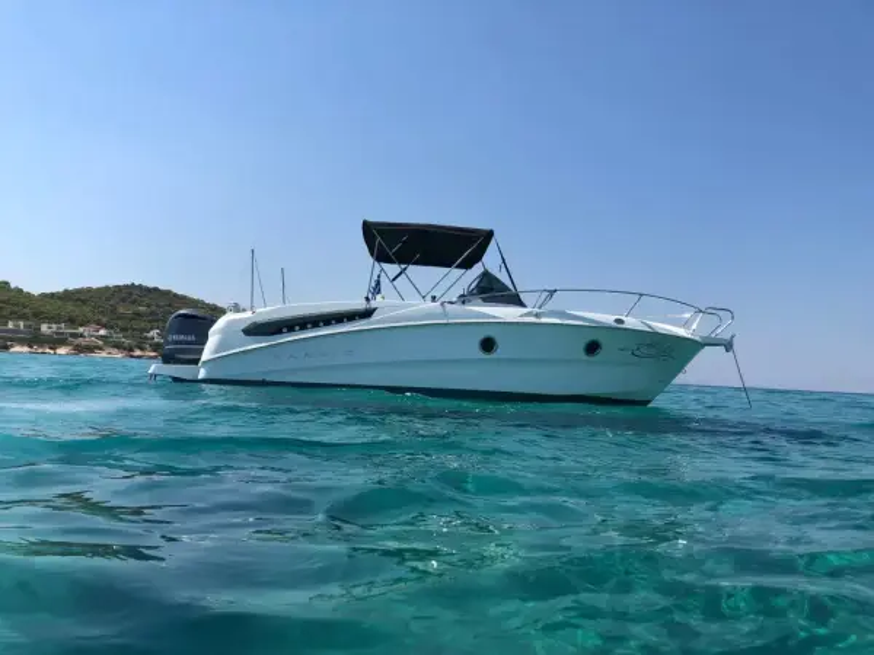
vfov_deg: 49.7
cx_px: 437
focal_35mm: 28
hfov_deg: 63.4
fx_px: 707
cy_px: 328
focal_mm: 4
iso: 20
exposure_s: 1/2825
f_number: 1.8
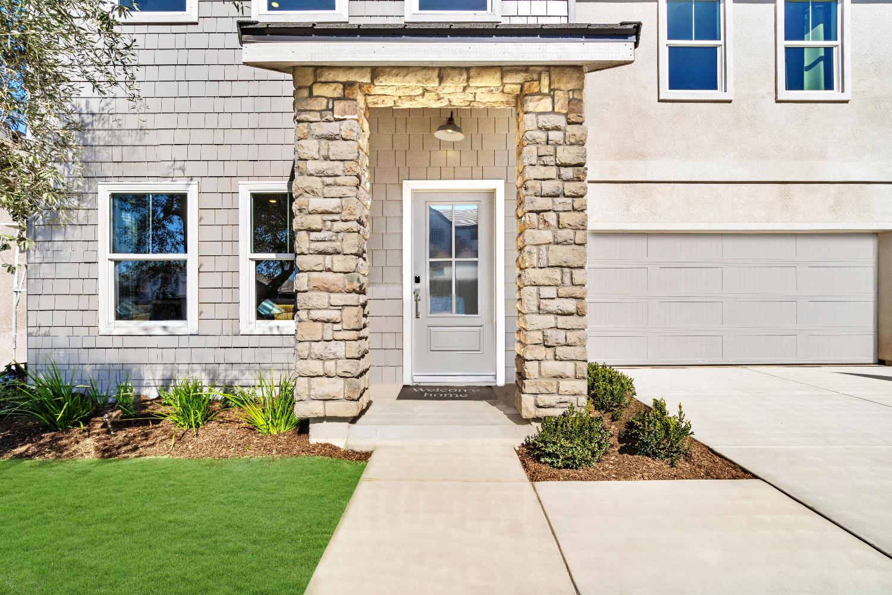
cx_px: 446
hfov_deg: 95.0
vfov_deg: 72.1
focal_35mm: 16
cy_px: 298
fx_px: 409
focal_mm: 11
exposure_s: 1/640
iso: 250
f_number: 9
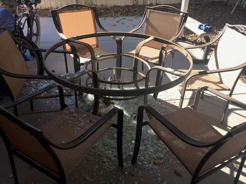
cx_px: 123
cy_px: 92
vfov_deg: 48.2
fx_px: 206
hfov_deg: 61.7
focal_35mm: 29
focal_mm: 4.15
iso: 32
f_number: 2.2
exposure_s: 1/380
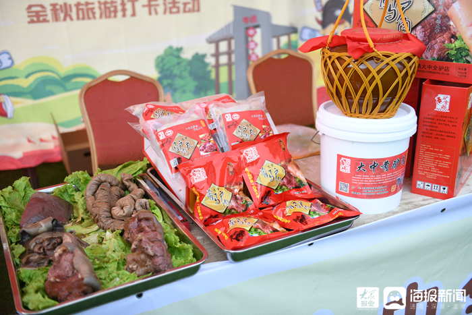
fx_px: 498
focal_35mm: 38
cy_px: 158
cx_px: 236
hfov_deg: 50.7
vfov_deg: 35.1
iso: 200
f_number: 2.8
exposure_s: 1/800
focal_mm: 38
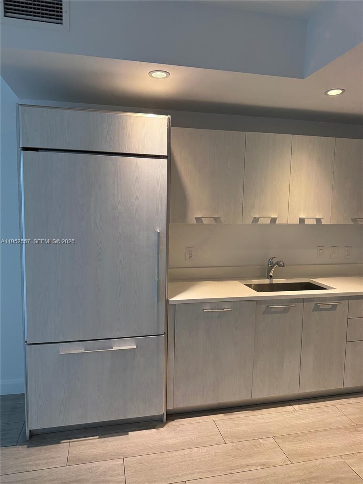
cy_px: 242
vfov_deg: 71.6
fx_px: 336
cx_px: 182
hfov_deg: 56.8
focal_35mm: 24
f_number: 1.78
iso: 320
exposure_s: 1/120
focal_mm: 6.76
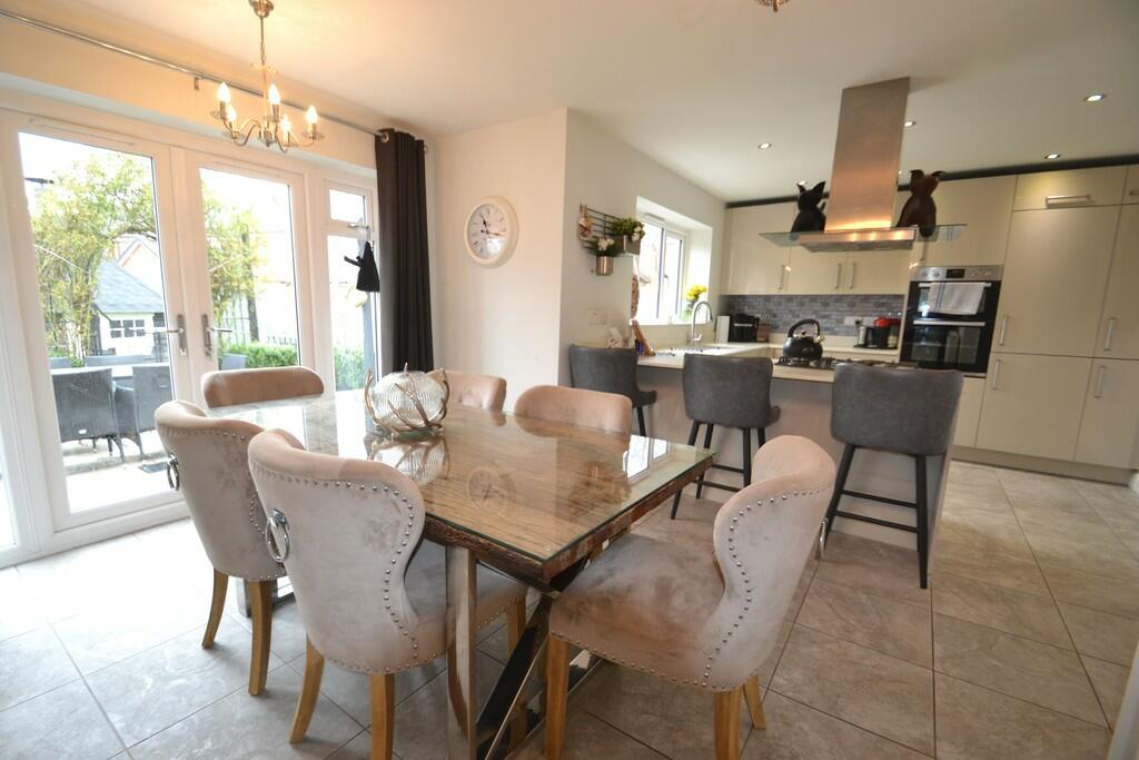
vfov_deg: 77.3
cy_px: 380
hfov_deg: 100.4
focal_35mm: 15
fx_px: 475
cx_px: 570
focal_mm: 10
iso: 400
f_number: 4
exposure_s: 1/60
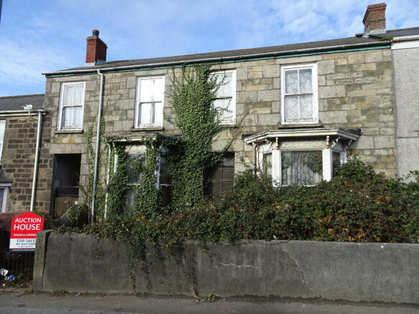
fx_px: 290
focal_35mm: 24
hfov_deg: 71.6
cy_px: 157
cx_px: 210
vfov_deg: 56.8
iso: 80
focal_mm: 4.1
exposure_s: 1/640
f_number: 3.5
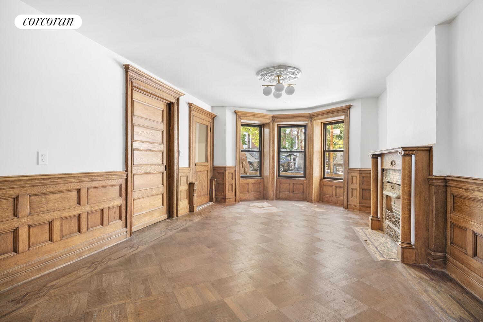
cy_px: 161
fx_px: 241
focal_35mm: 18
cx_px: 242
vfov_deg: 67.4
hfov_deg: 90.0
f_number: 11
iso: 400
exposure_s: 3
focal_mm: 12
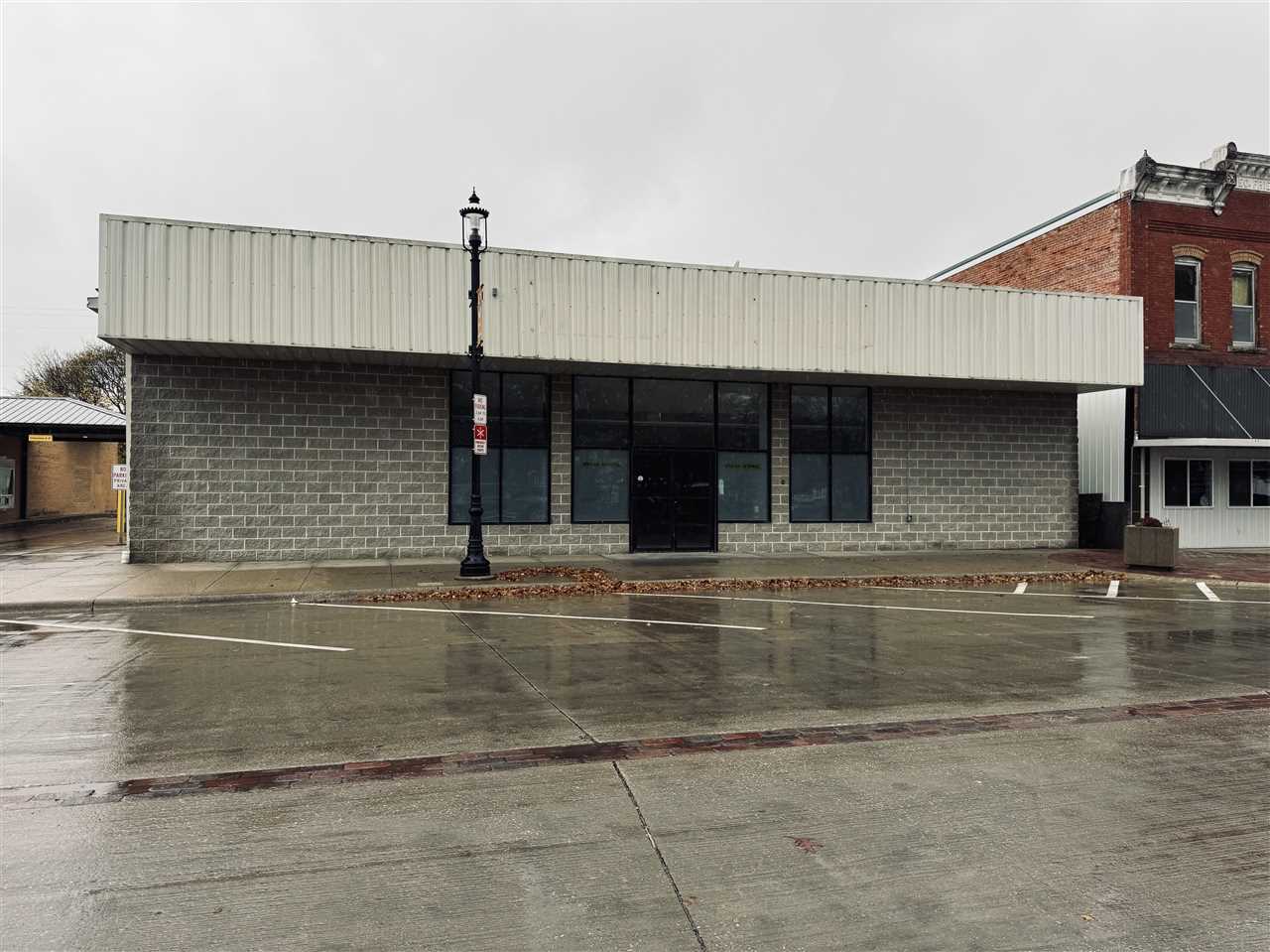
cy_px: 476
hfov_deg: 71.6
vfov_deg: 56.8
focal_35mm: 24
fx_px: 880
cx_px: 635
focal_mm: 6.76
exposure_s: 1/604
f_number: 1.78
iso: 80
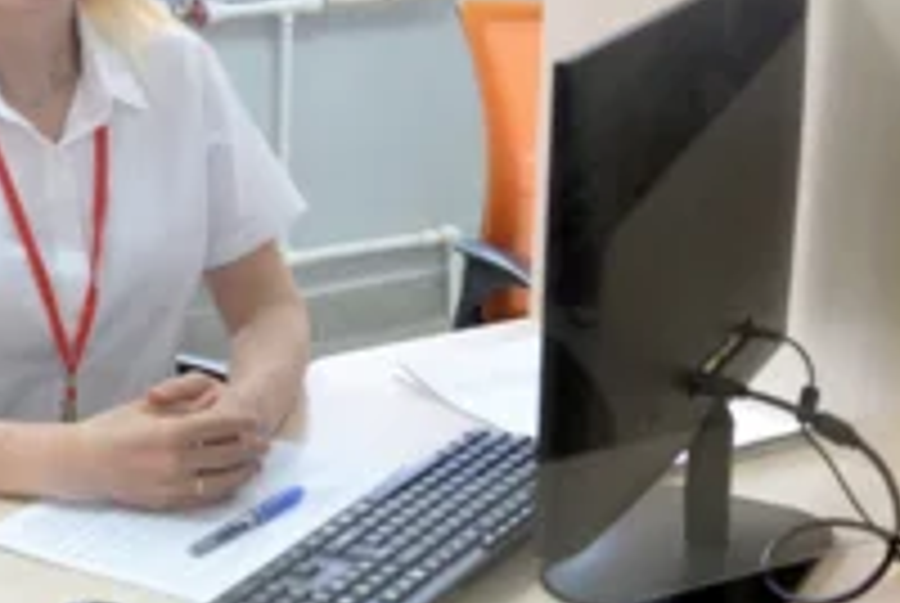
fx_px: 2253
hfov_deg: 22.3
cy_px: 187
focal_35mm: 90
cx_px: 184
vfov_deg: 15.2
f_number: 5
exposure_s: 1/60
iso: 2500
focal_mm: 45
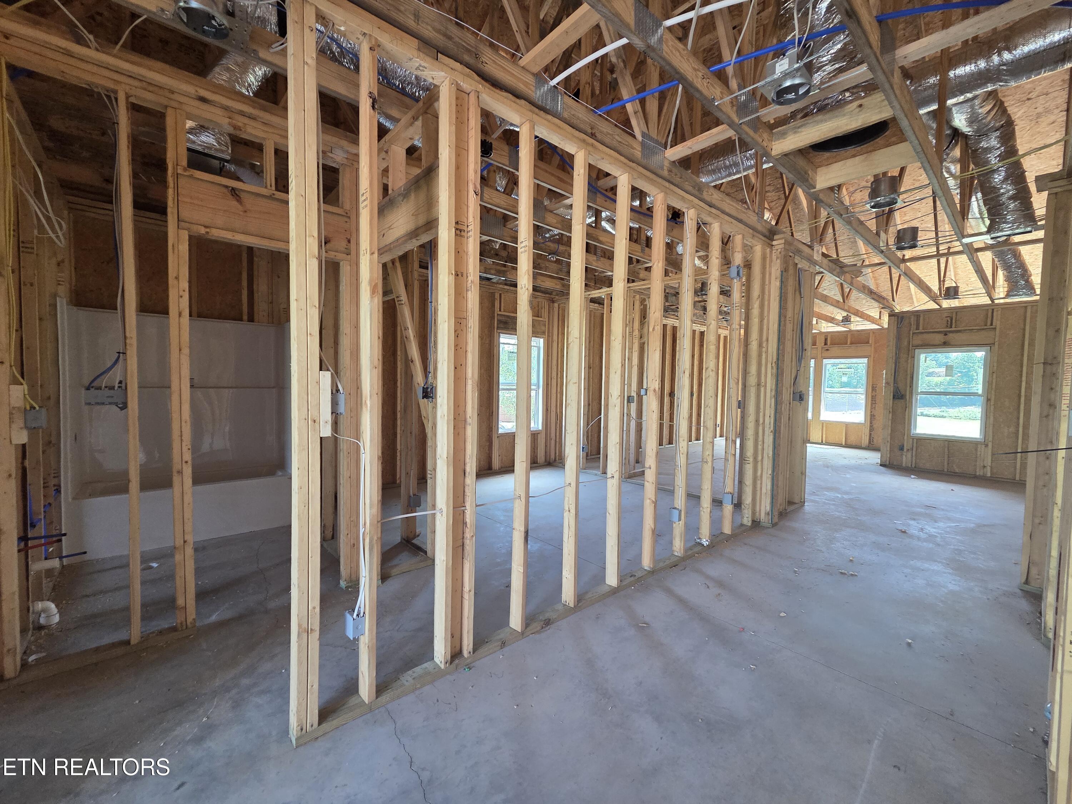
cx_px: 536
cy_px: 402
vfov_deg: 89.9
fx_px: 403
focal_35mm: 13
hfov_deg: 106.2
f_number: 2.2
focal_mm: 2.2
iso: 250
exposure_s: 1/120
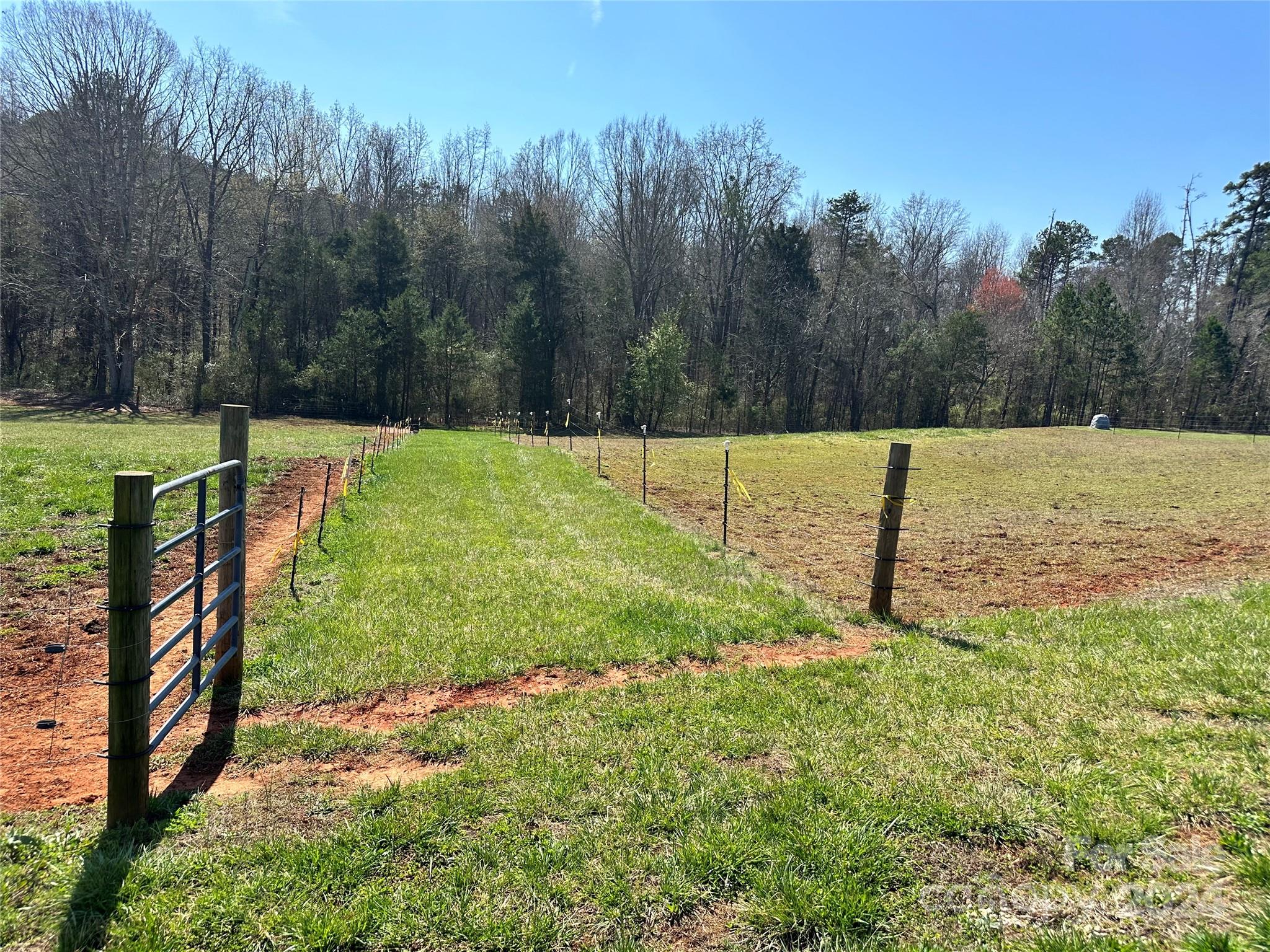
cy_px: 476
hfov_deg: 71.6
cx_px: 635
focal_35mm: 24
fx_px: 881
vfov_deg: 56.8
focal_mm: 6.86
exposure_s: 1/3058
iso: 80
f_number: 1.78
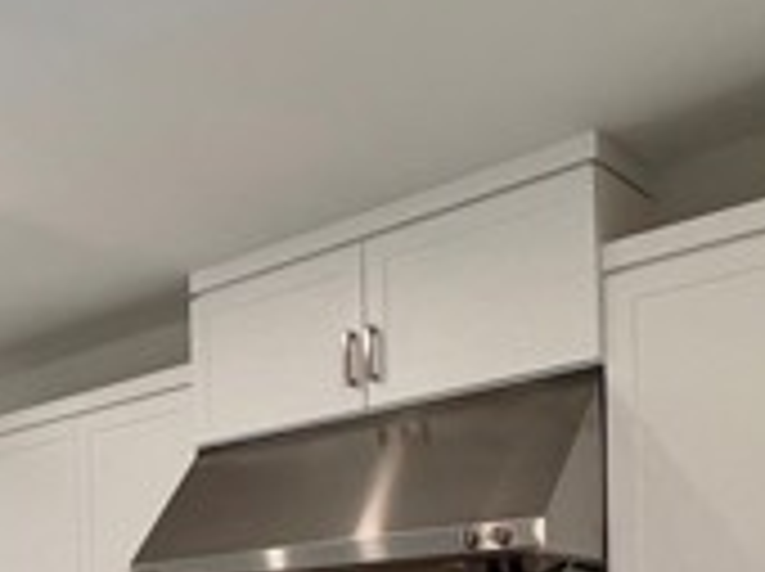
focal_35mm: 49
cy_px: 662
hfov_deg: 35.8
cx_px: 32
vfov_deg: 26.7
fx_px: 1081
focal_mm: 1.57
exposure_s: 1/120
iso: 125
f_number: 1.8
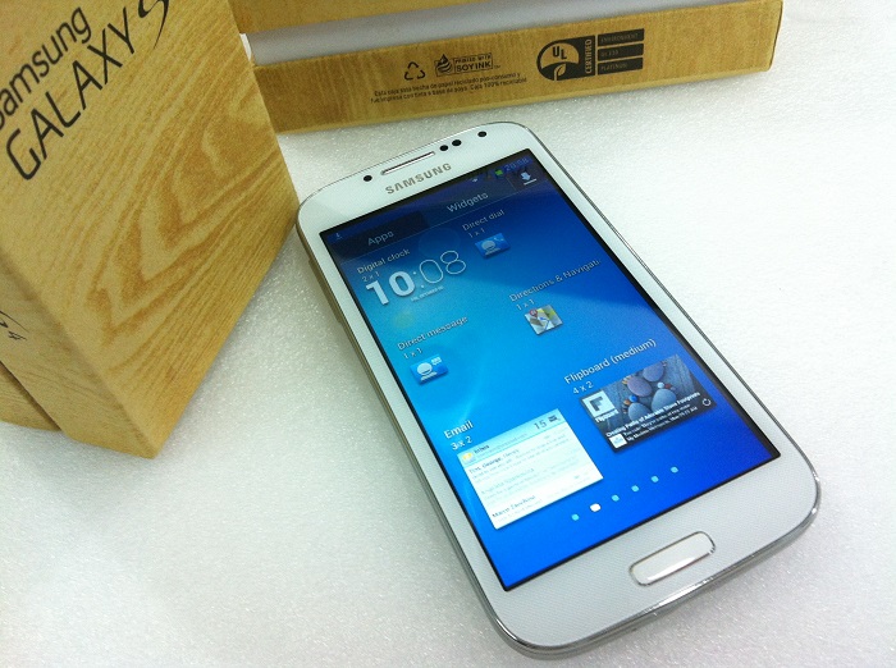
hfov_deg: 52.7
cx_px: 448
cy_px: 334
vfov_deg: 40.6
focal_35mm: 35
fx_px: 904
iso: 125
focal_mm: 3.85
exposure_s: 1/17
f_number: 2.8
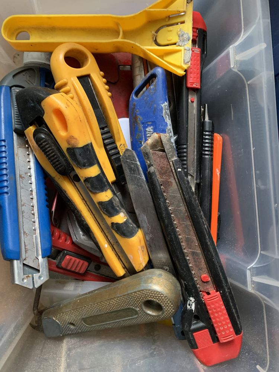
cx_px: 140
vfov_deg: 67.3
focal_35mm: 26
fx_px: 279
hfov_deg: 53.1
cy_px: 186
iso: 400
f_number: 1.8
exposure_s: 1/40
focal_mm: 4.25
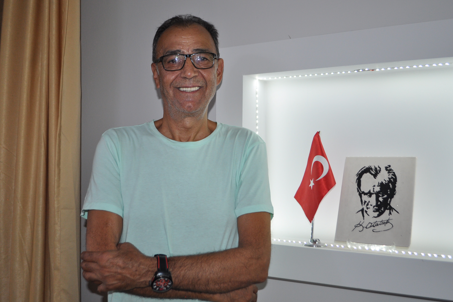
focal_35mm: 36
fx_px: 453
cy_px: 149
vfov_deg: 36.9
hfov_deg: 53.1
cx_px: 233
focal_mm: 22
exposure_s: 1/125
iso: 560
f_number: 4
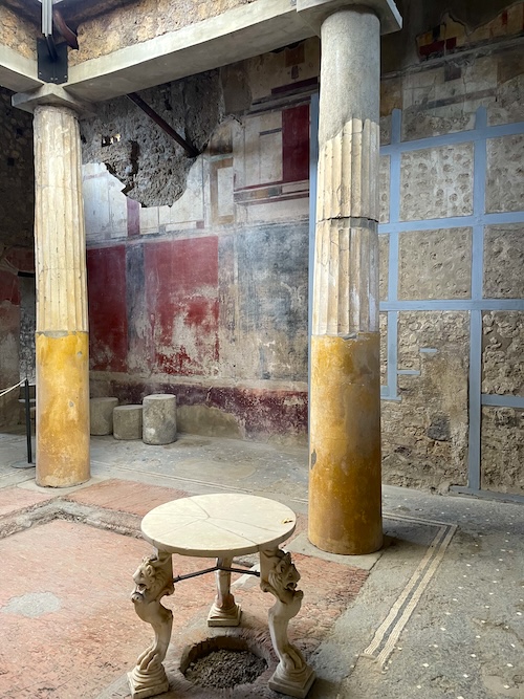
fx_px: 525
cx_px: 262
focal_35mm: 26
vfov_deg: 67.3
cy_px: 350
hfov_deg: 53.0
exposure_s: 1/61
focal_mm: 4.2
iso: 125
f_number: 1.6
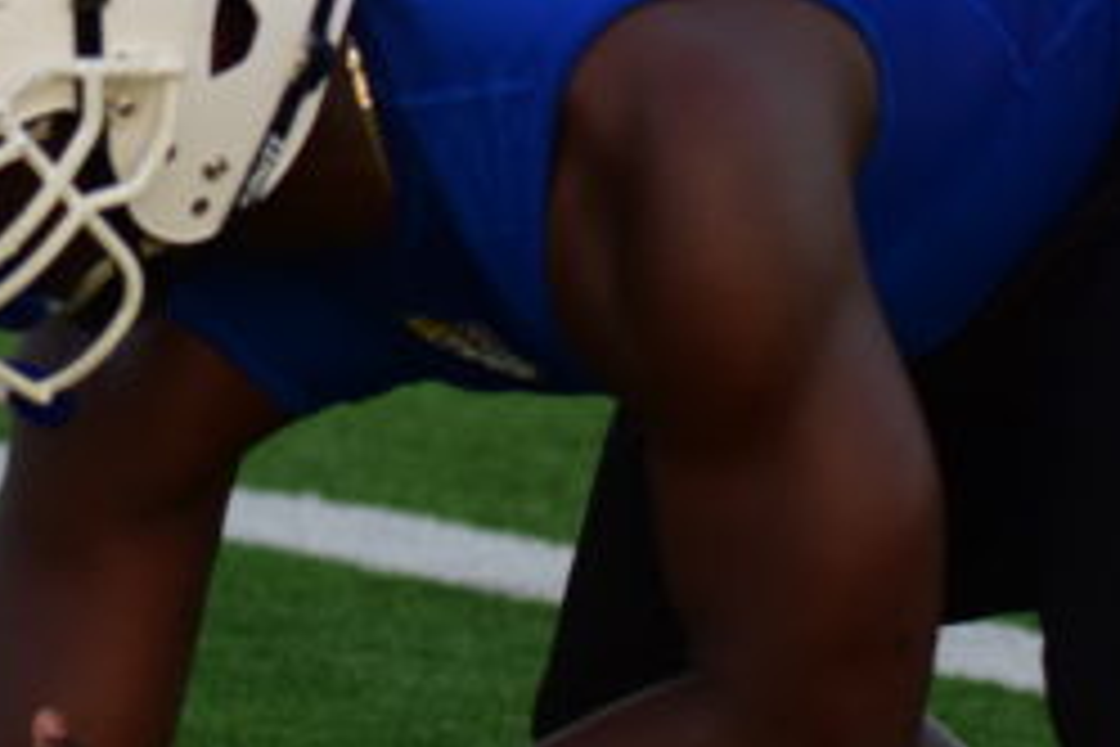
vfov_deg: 4.2
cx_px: -40
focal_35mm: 324
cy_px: 140
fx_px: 10079
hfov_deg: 6.3
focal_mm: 70
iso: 640
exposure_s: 1/640
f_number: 2.8
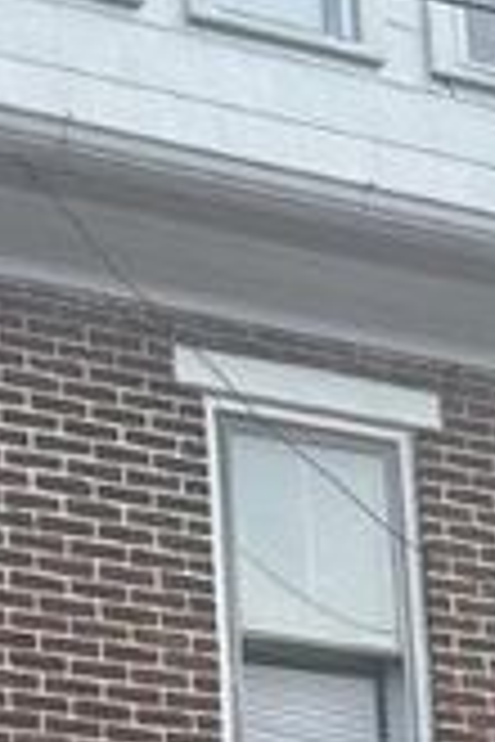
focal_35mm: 109
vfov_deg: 16.6
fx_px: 2248
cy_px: 1207
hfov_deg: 12.5
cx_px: 40
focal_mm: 5.96
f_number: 1.6
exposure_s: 1/1517
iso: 64
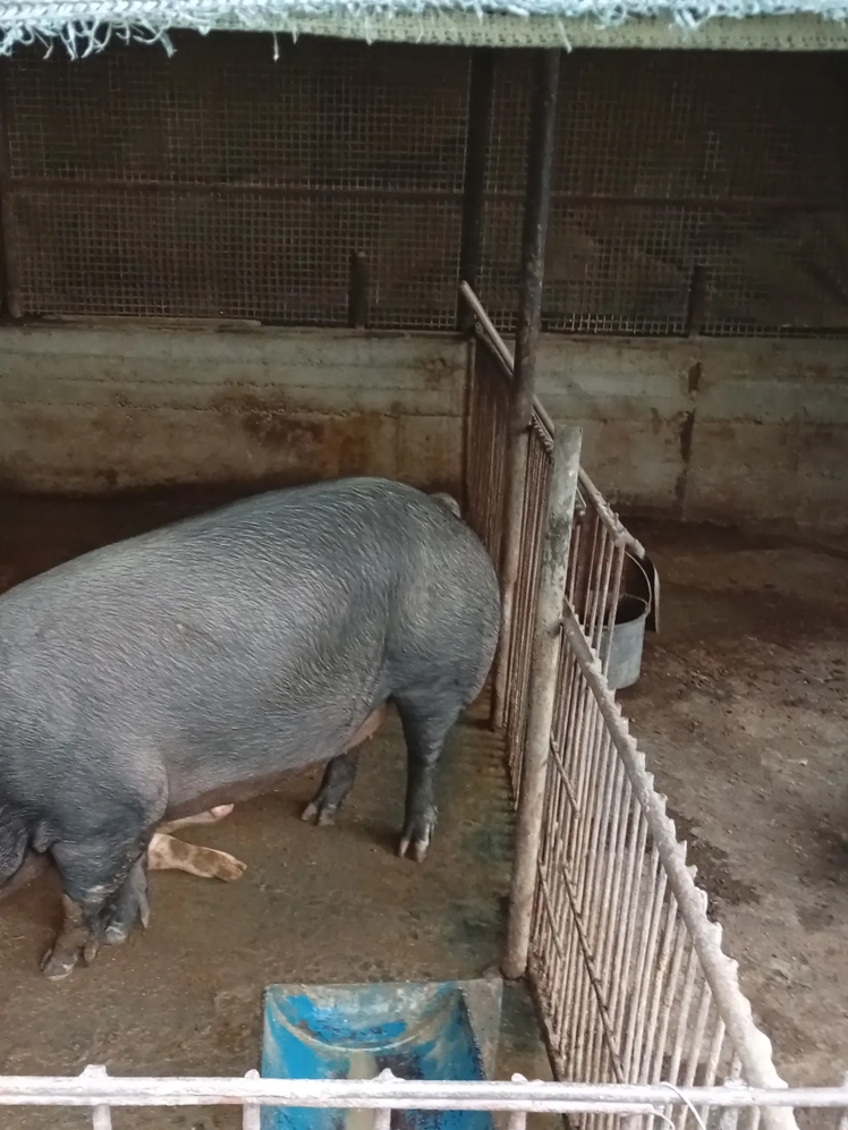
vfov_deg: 51.1
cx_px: 344
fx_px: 1176
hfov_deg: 39.5
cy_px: 657
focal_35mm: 36
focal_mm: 3.84
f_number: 1.8
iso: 481
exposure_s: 1/33.3
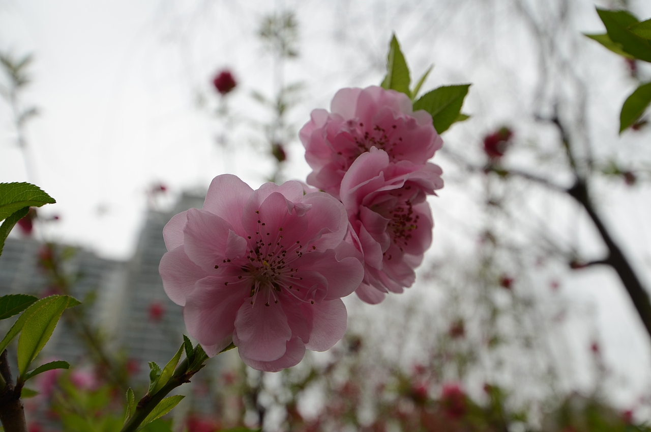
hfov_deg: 53.2
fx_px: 650
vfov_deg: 36.7
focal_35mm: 36
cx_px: 326
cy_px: 216
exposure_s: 1/250
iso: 100
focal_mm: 24
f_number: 5.6
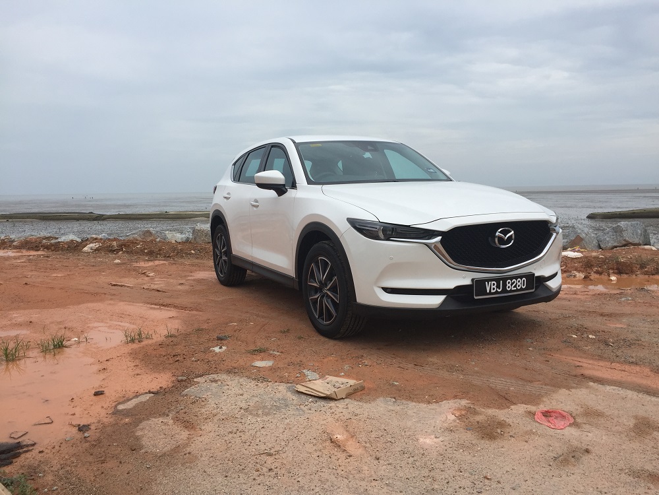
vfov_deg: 48.2
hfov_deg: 61.7
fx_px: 552
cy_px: 248
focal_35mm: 29
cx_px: 330
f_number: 2.2
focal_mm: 4.15
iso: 32
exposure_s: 1/2326
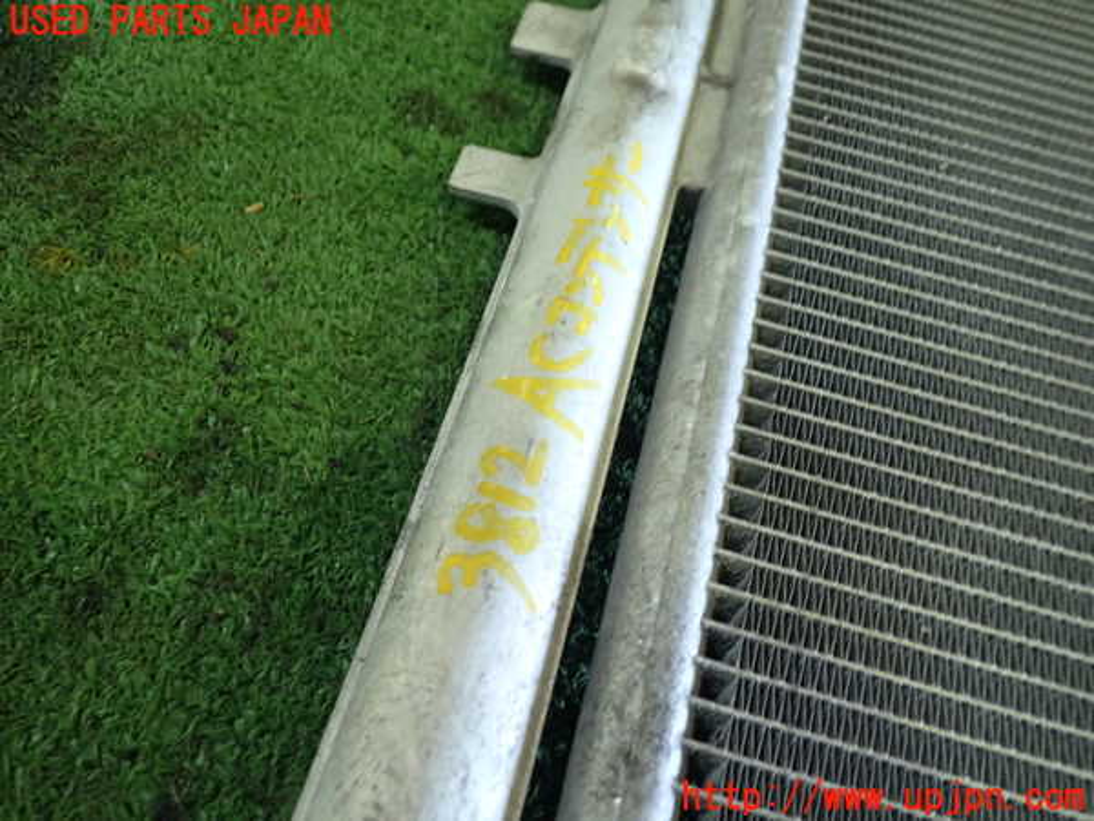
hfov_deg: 60.0
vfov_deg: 46.8
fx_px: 948
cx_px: 547
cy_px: 410
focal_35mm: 30
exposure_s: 1/30
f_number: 2.3
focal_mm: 5.4
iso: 250
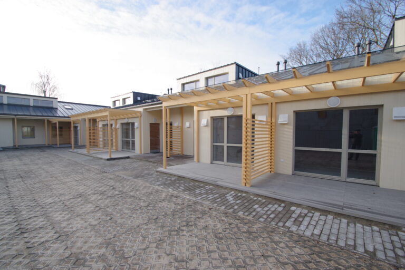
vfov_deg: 77.3
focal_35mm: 15
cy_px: 135
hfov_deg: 100.4
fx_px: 169
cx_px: 202
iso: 200
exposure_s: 1/200
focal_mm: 10
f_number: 7.1
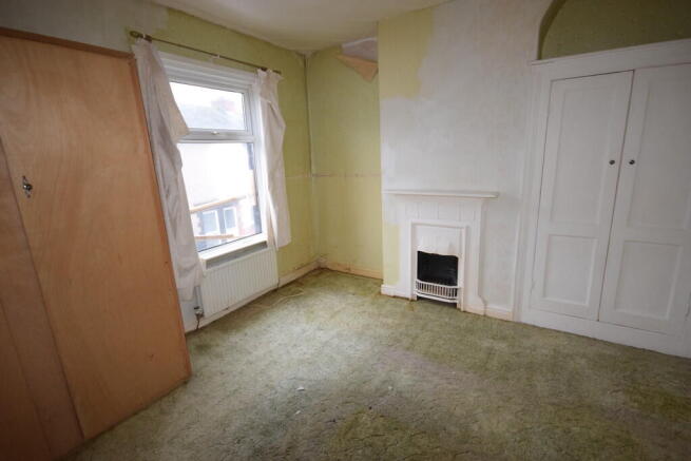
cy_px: 230
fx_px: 331
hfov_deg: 92.4
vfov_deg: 69.7
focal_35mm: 17
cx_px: 346
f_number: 4.2
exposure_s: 1/60
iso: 2000
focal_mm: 11.5
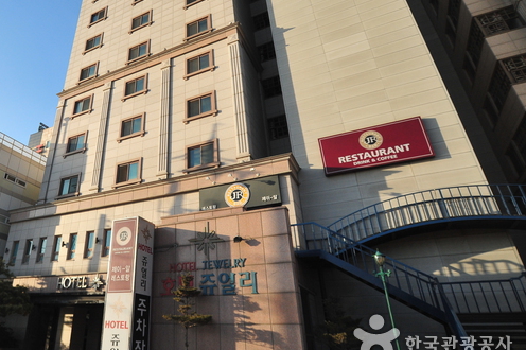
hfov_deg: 70.7
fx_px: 350
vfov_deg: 52.6
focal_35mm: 24
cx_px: 158
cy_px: 136
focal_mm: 17
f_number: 5.6
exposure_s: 1/5000
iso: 1600
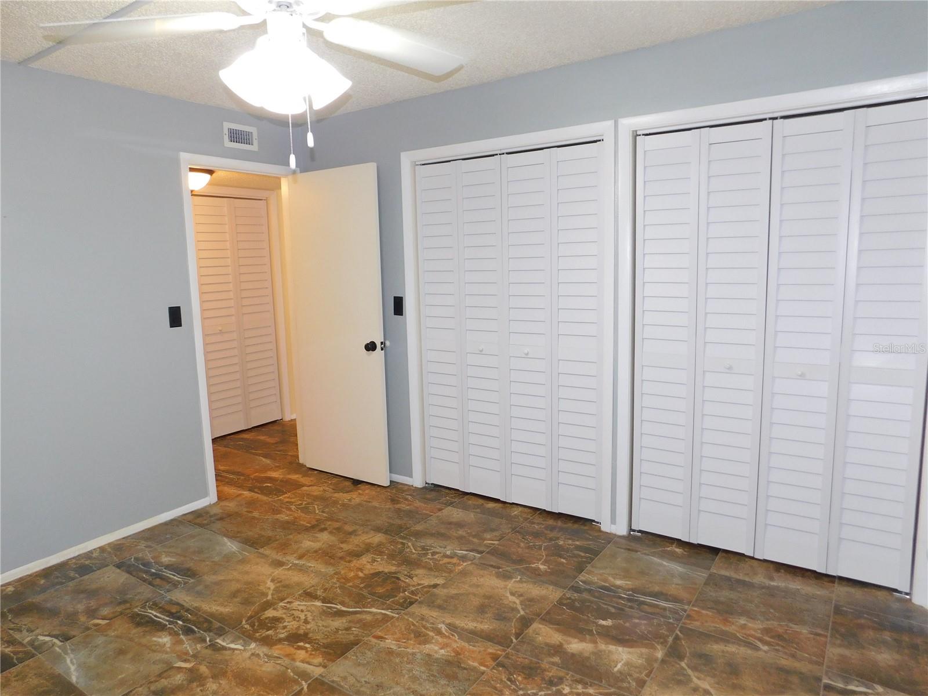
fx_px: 617
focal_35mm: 23
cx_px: 464
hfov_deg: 73.9
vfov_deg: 58.9
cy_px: 348
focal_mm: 4
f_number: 3
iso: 200
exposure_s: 1/30
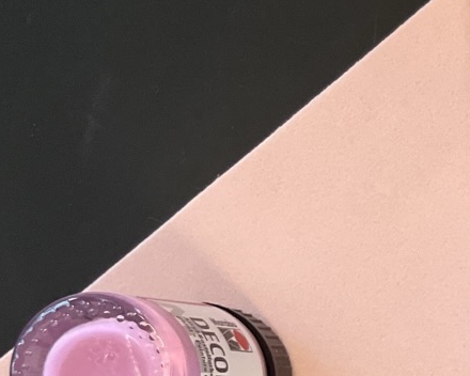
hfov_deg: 13.7
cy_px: 419
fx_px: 1641
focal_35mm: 118
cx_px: 962
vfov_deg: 12.8
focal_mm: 5.1
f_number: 1.6
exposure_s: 1/105
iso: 125
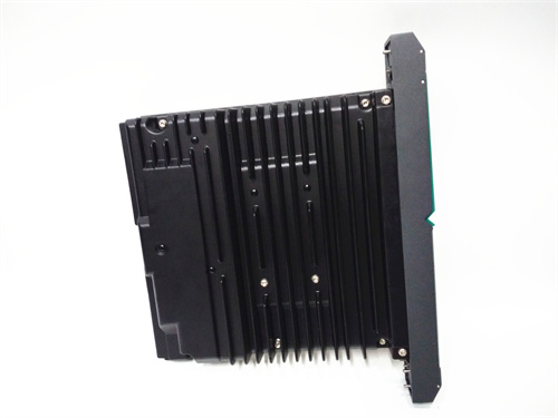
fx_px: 435
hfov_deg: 65.3
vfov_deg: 51.4
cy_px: 209
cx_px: 279
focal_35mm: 27
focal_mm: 3.79
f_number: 2
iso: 729
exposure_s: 1/25
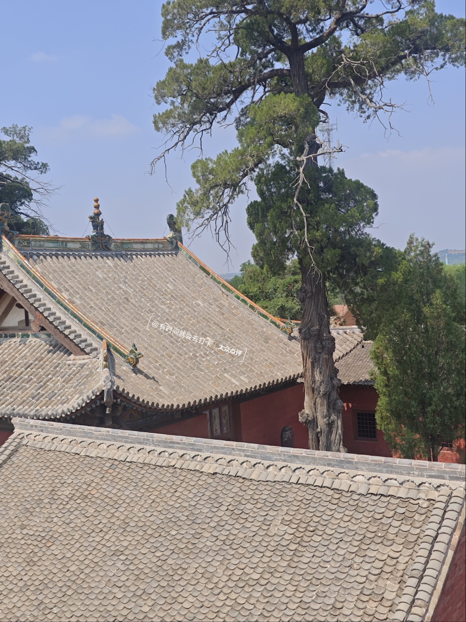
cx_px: 233
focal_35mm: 42
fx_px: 754
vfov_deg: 44.8
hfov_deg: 34.3
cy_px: 311
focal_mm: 6.55
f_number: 1.6
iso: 50
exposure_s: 1/5000
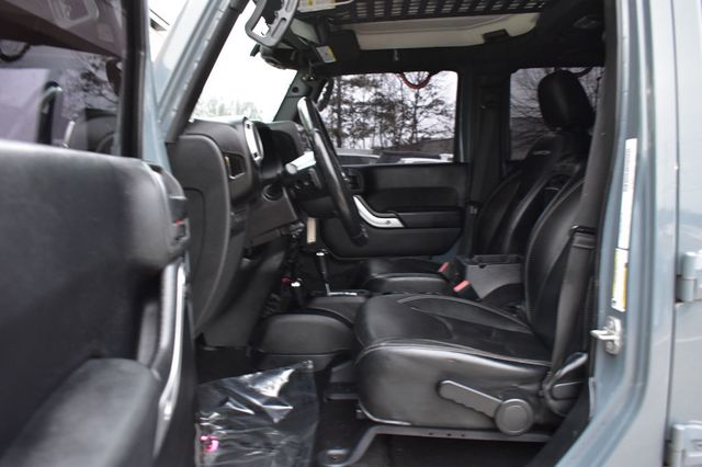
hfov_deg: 62.0
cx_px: 351
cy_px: 234
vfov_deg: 43.6
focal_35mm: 30
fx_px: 585
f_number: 5.6
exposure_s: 1/15
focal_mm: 20
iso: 1600
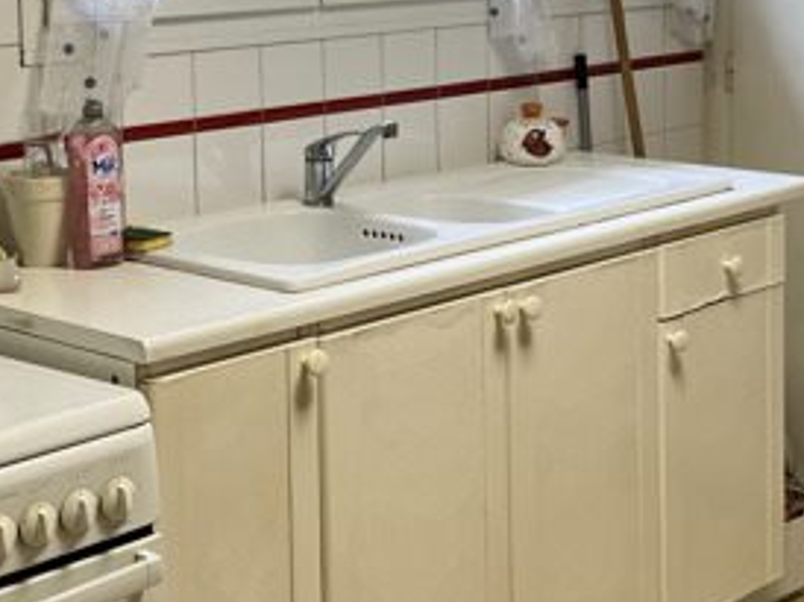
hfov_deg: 25.7
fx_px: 1764
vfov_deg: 19.1
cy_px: 85
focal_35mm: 76
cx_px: 437
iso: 64
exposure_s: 1/100
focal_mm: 5.1
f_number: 1.6
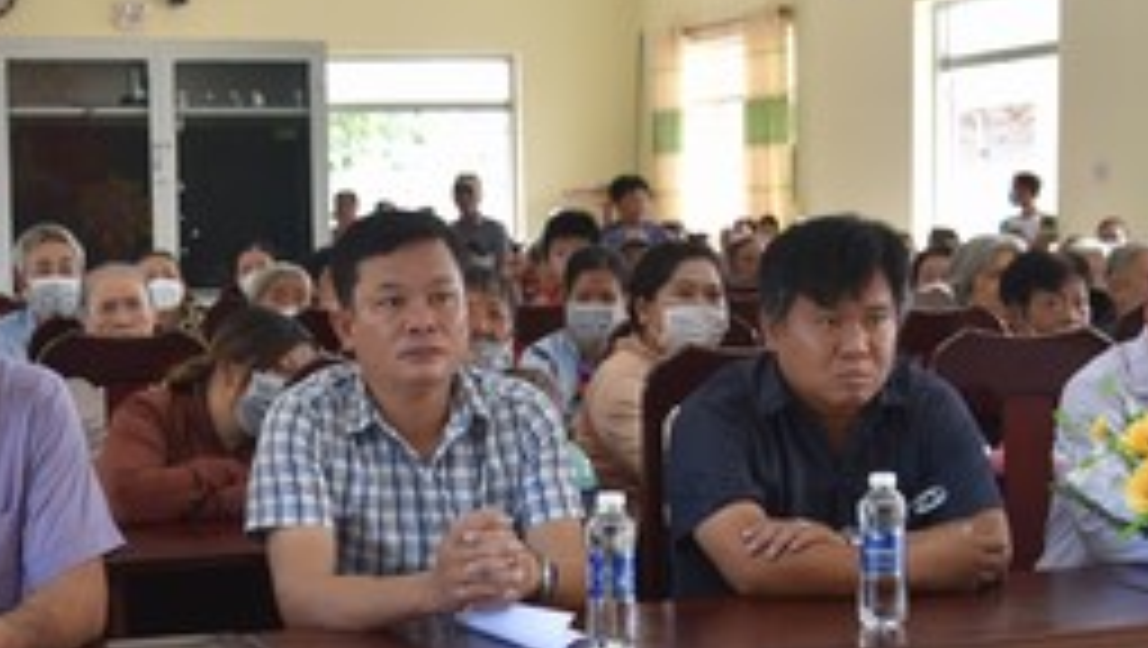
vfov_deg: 15.1
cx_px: 491
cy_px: 436
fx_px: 2438
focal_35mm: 80
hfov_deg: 26.5
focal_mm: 30
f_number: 4
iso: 400
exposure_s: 1/60
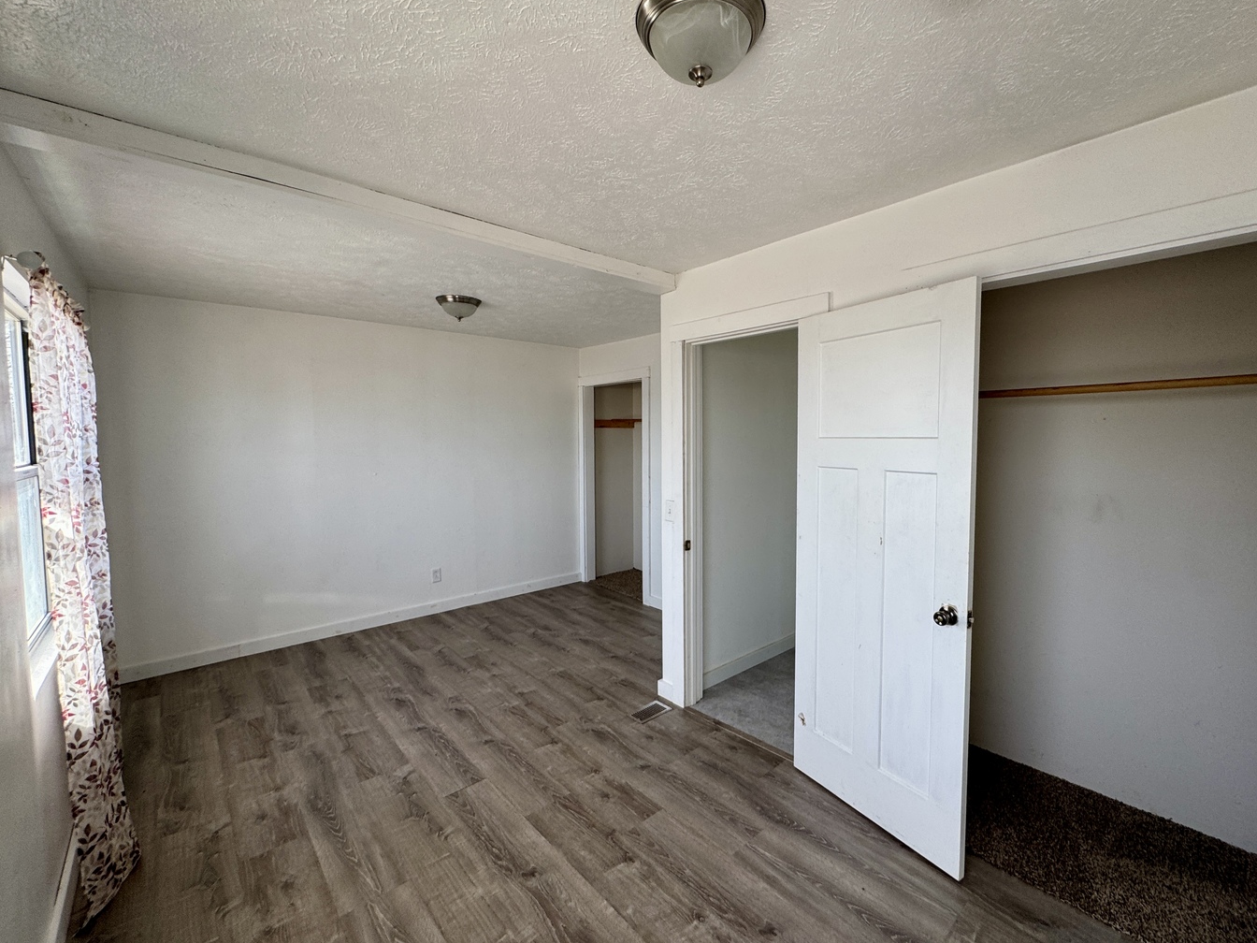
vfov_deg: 81.7
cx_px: 658
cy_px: 467
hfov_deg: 98.1
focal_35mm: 15
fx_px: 545
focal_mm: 2.22
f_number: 2.2
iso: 64
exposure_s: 1/99
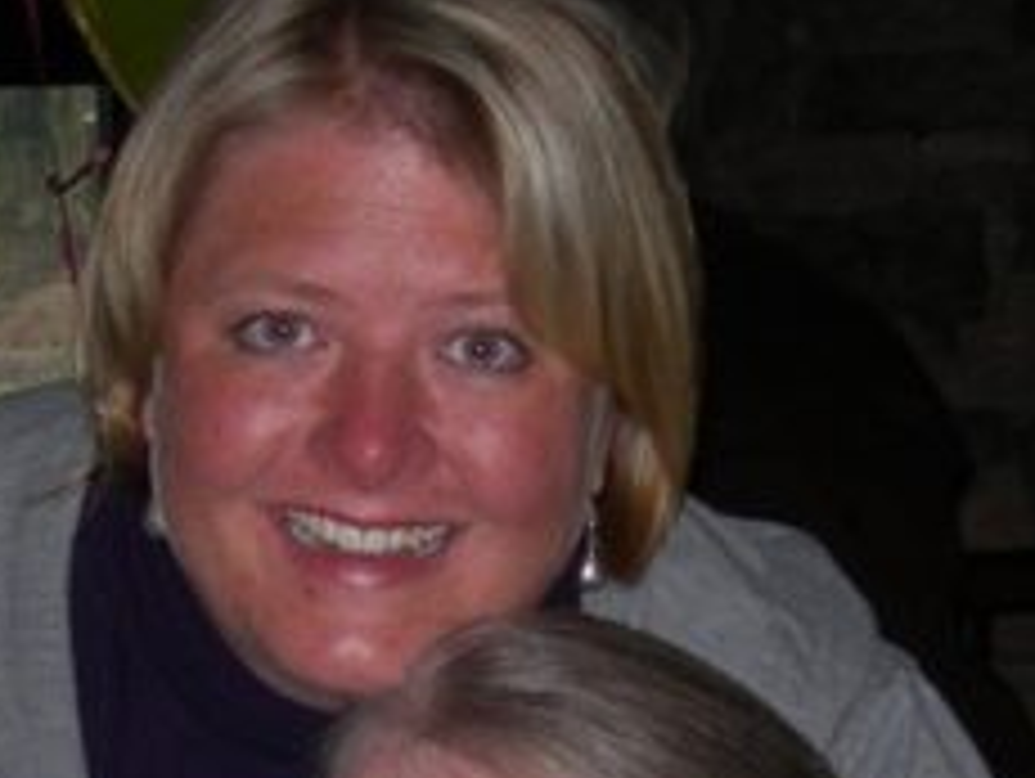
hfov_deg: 11.7
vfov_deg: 8.5
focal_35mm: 169
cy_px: 1277
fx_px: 5058
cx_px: 544
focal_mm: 7.8
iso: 50
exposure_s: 1/60.1
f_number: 2.8
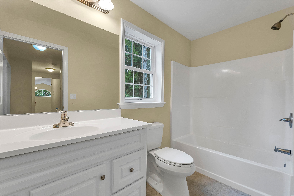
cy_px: 98
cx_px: 147
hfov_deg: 100.4
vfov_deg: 77.3
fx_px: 122
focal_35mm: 15
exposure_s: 1/15
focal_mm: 15
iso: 400
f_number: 8
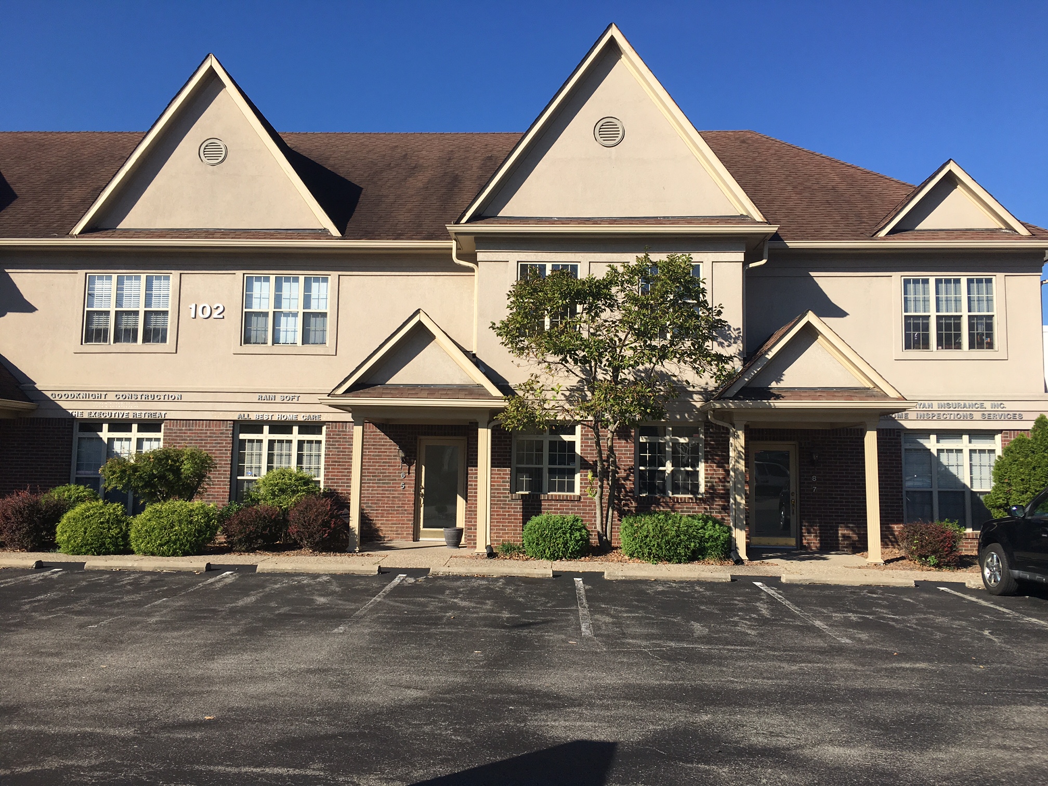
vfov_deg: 48.2
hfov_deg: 61.7
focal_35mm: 29
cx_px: 524
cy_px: 393
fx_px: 878
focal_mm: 4.15
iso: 25
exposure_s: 1/1789
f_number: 2.2
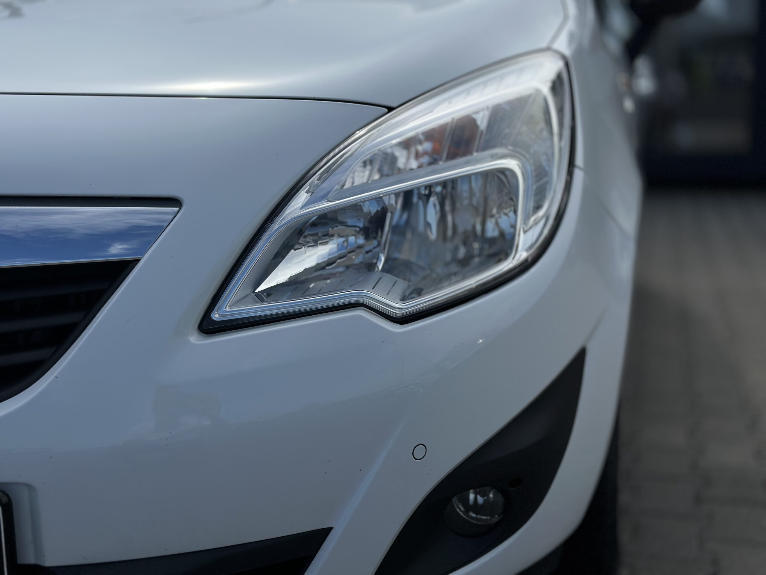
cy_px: 288
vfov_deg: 30.3
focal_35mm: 48
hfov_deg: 39.7
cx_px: 383
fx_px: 1062
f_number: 1.78
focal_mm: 6.86
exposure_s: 1/8929
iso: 80
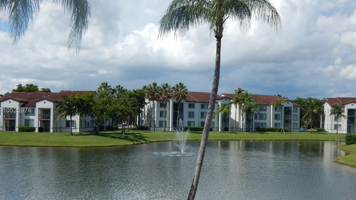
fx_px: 396
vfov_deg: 28.3
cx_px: 178
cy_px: 111
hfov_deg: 48.4
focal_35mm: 42
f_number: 6.9
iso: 125
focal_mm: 6.8
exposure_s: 1/640
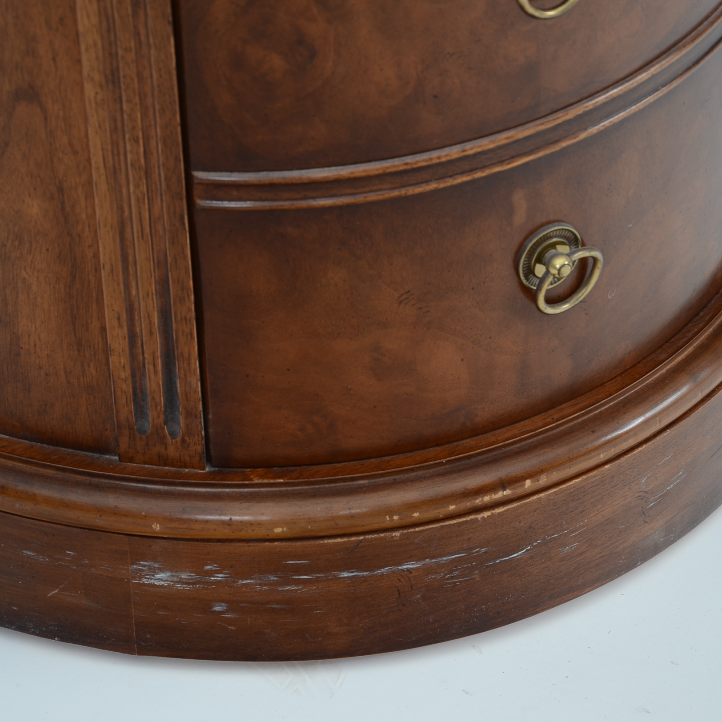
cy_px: 361
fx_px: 4782
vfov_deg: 8.6
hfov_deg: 8.6
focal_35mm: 203
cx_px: 419
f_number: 6.3
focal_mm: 105
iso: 200
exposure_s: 1/100
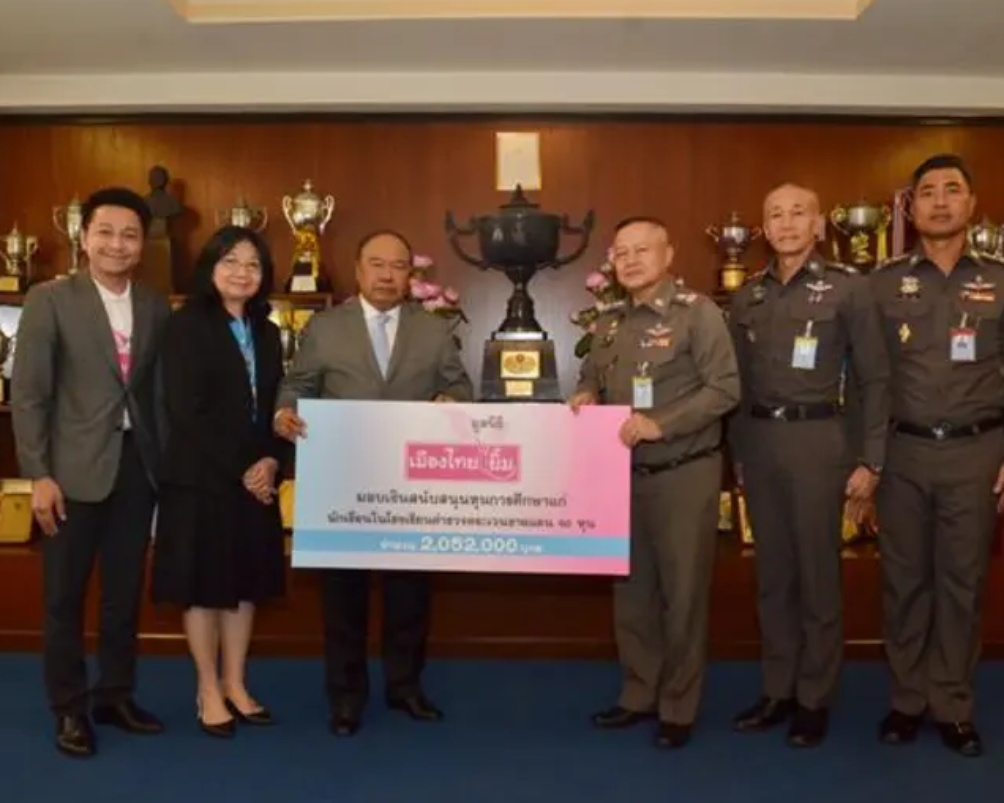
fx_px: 921
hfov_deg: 57.2
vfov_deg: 47.1
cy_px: 402
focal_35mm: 31
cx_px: 513
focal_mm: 18
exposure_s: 1/60
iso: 1250
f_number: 8
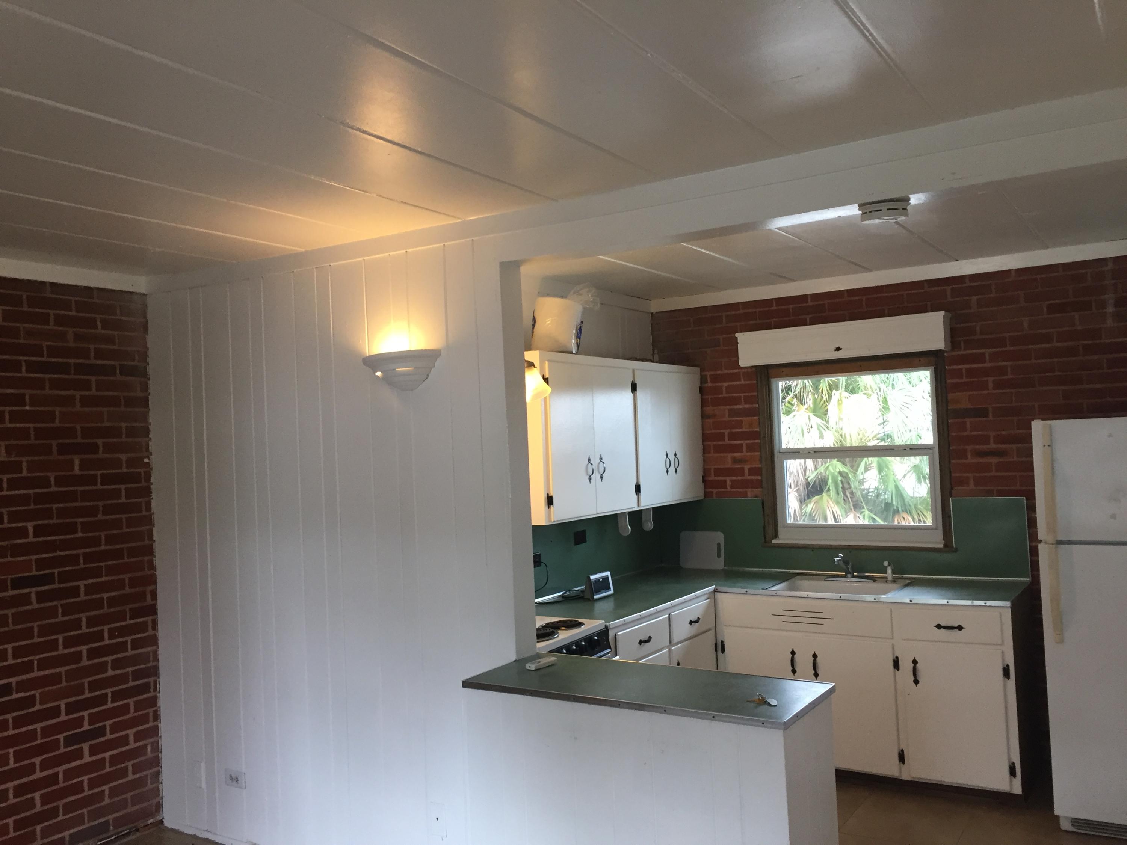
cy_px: 422
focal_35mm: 29
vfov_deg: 48.2
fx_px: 944
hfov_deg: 61.7
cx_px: 564
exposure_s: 1/30
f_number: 2.2
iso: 50
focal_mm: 4.15
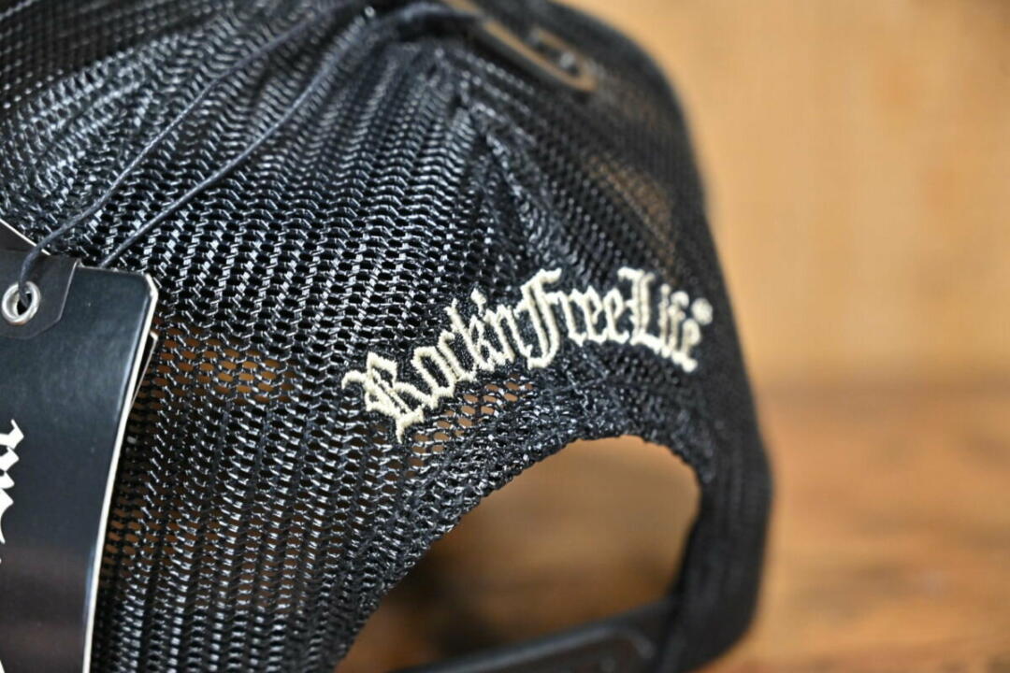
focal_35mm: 70
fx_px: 1964
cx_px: 505
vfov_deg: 19.5
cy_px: 336
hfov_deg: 28.8
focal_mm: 70
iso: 3200
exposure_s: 1/80
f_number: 4
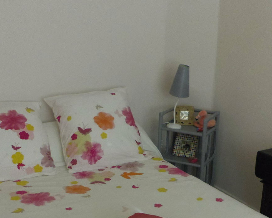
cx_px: 146
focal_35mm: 50
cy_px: 180
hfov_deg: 37.3
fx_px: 403
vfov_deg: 29.4
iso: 320
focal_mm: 5
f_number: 3.9
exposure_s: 1/40
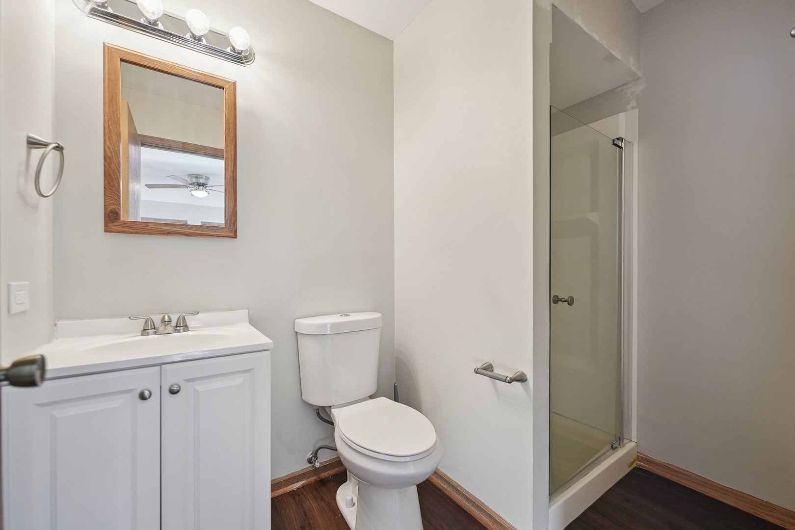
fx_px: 309
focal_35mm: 14
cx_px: 398
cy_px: 265
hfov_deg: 104.3
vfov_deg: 81.2
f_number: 3.2
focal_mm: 14
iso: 400
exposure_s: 1/40
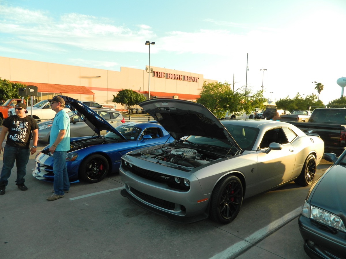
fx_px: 250
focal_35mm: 25
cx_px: 173
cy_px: 130
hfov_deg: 69.4
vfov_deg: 54.9
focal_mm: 4.5
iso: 80
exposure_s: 1/200
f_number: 3.1
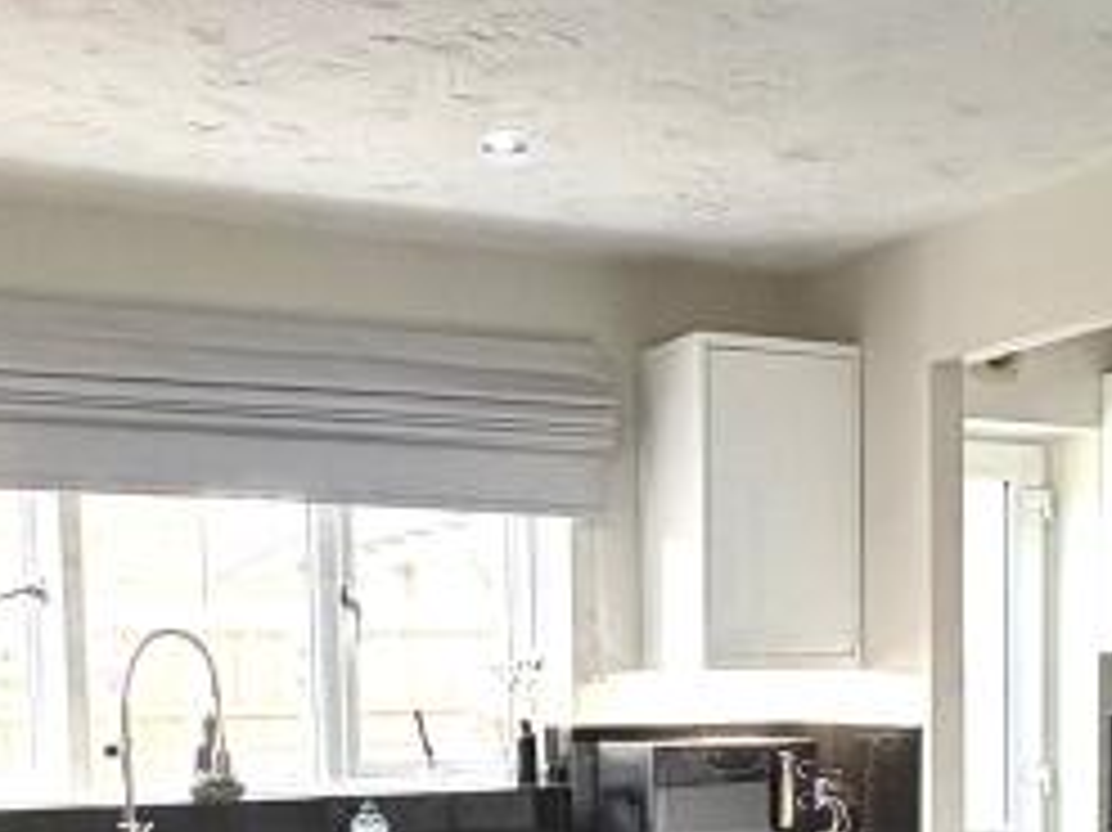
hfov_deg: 32.9
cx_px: 765
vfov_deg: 24.0
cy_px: 841
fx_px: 1862
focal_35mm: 58
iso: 160
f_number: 2.2
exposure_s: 1/100
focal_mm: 2.22
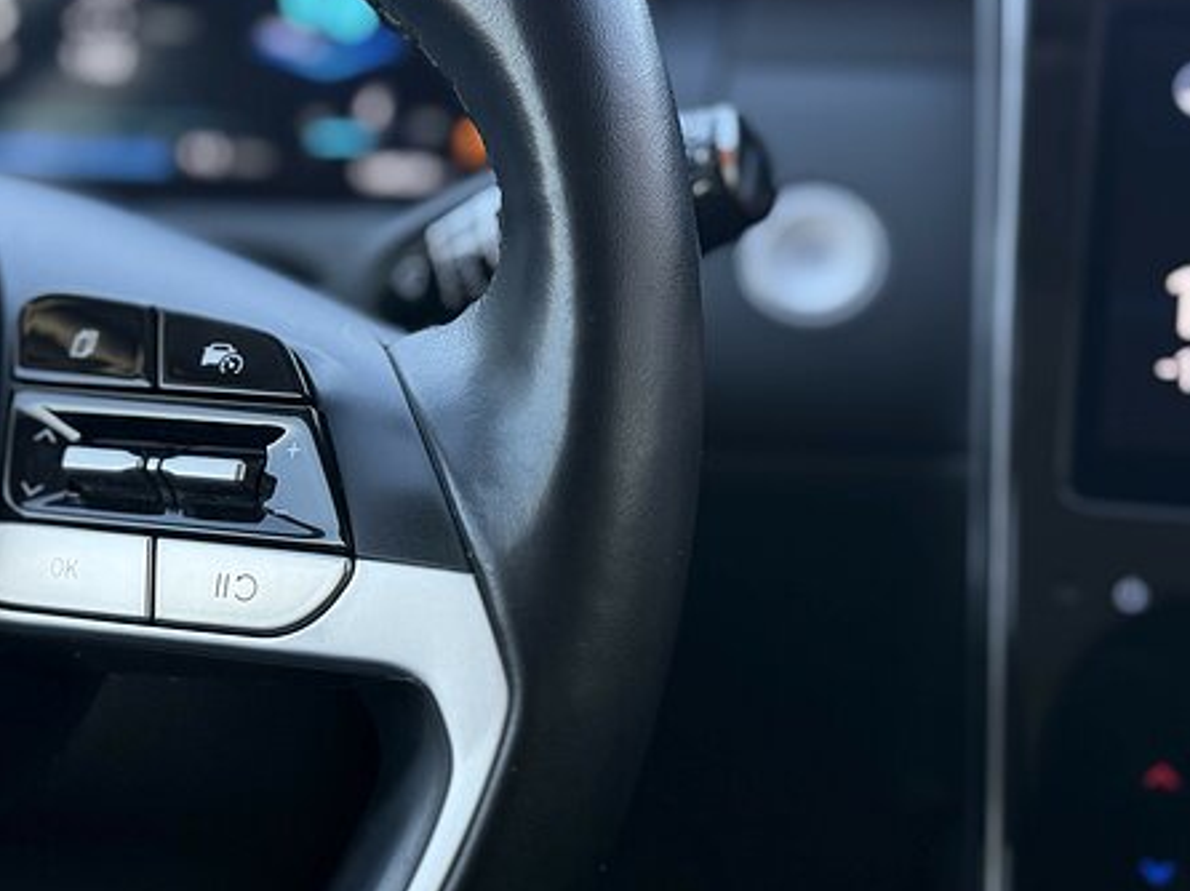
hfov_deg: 32.7
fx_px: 2027
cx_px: 512
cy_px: 421
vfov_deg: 24.8
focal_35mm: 59
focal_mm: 6.76
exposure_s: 1/213
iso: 50
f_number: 1.78
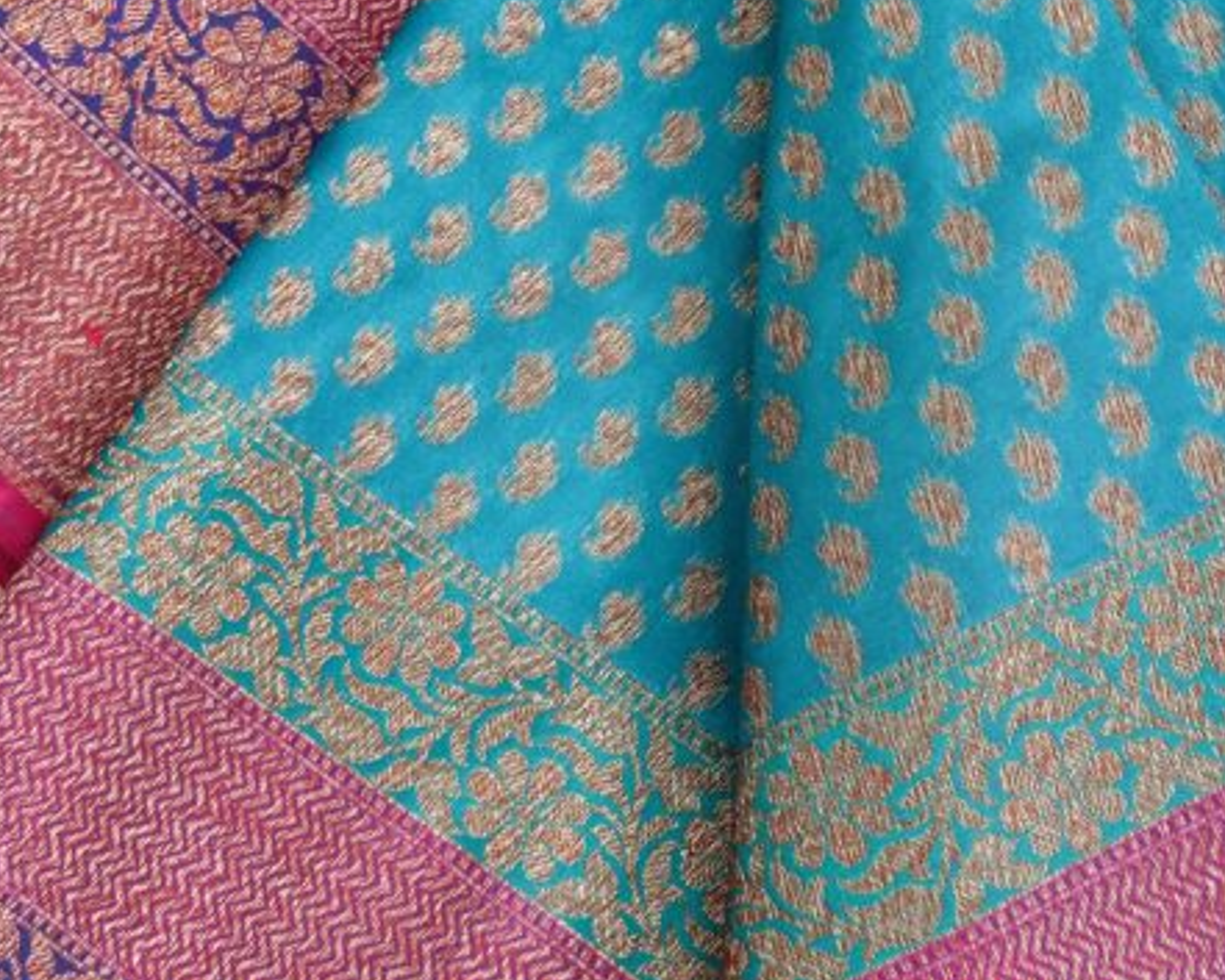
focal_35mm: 63
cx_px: 612
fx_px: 2285
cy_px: 290
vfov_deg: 24.1
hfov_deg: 30.0
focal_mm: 6.86
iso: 160
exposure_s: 1/60
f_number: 1.78
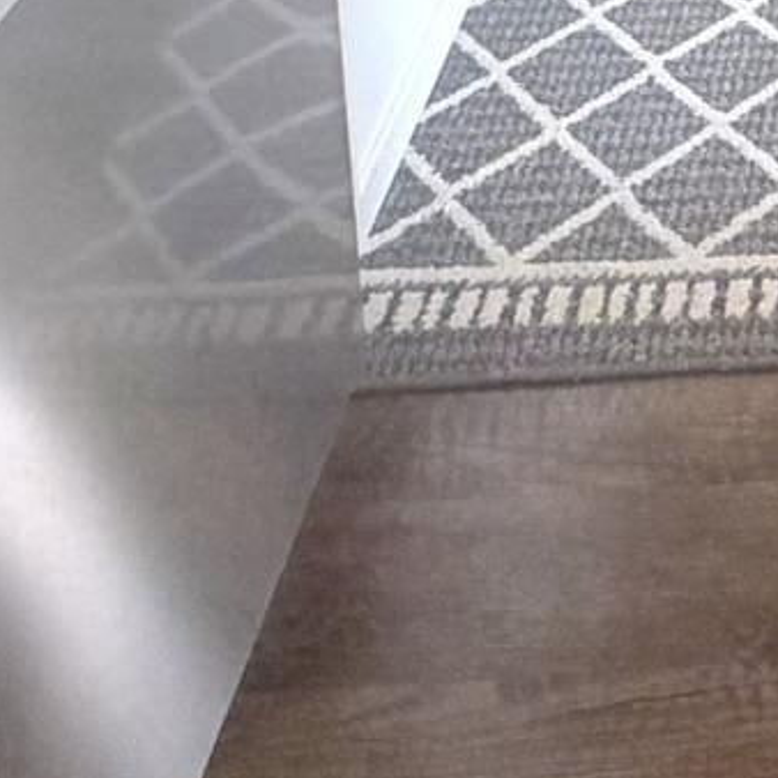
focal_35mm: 75
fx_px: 1907
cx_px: 1130
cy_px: -863
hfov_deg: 20.2
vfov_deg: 16.4
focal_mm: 2.22
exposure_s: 1/121
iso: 200
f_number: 2.2
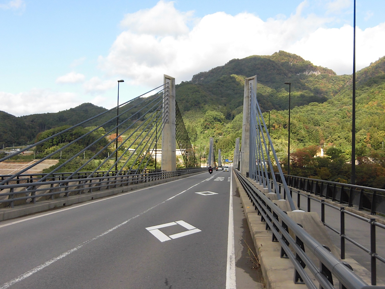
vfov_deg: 28.6
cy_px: 144
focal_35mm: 51
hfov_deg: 37.5
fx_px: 567
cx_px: 192
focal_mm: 9.16
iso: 100
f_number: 4
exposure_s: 1/500
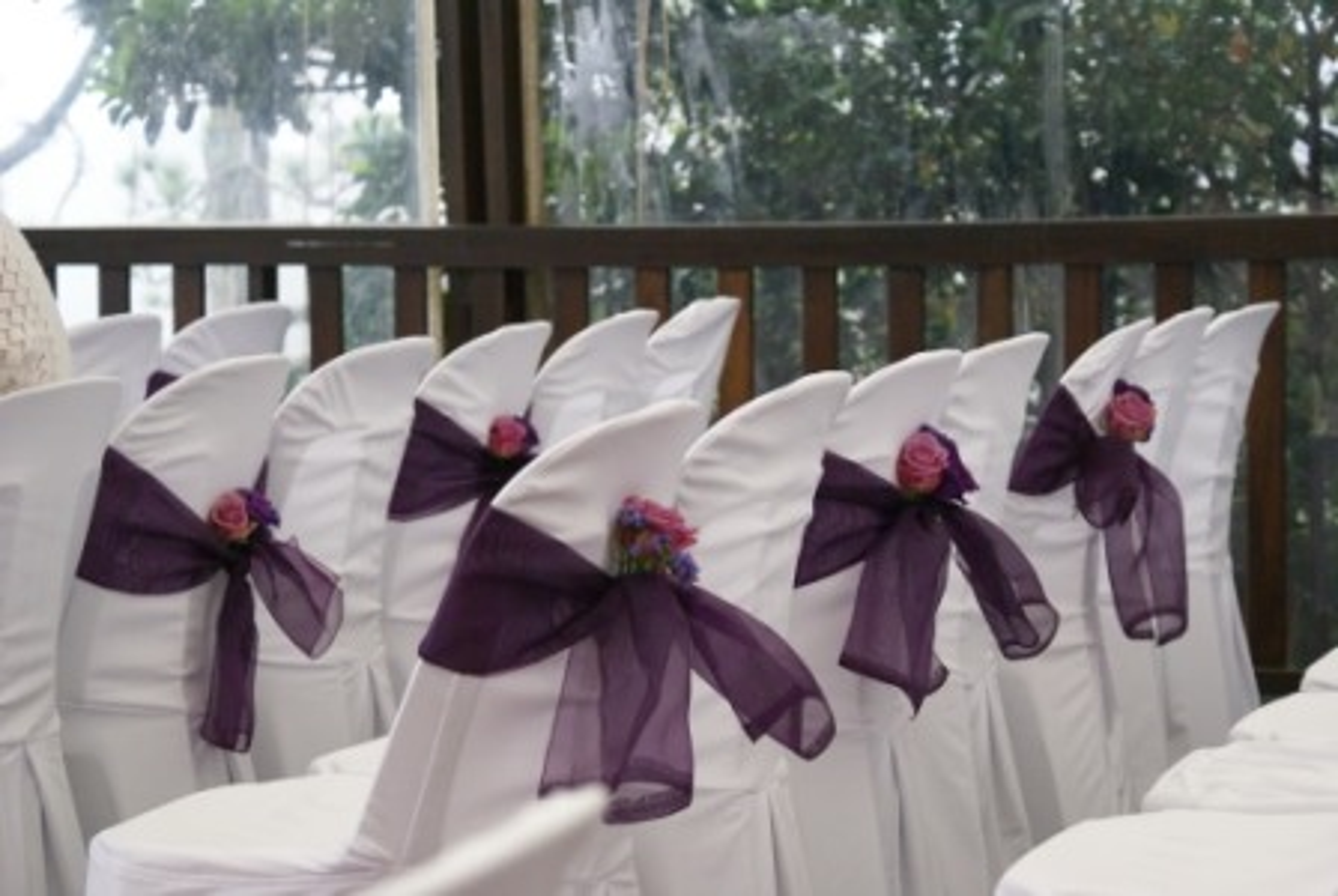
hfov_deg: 19.4
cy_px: 448
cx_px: 669
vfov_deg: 13.1
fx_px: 3908
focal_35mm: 105
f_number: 5.6
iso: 800
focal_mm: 70
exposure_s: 1/160
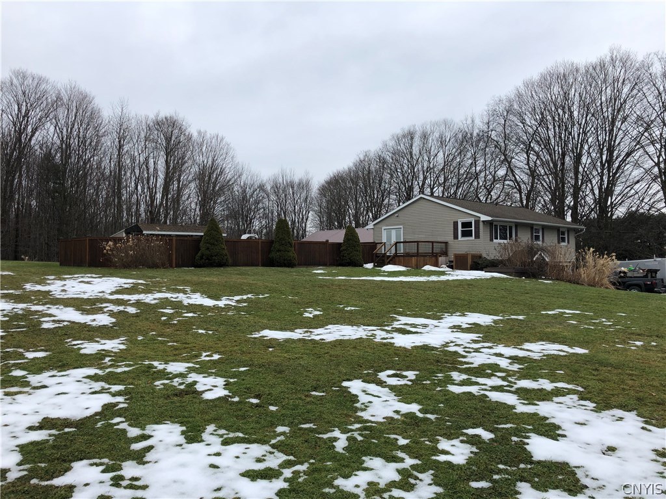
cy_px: 250
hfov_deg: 63.4
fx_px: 539
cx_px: 333
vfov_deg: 49.7
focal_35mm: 28
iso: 20
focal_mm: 4
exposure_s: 1/345
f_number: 1.8
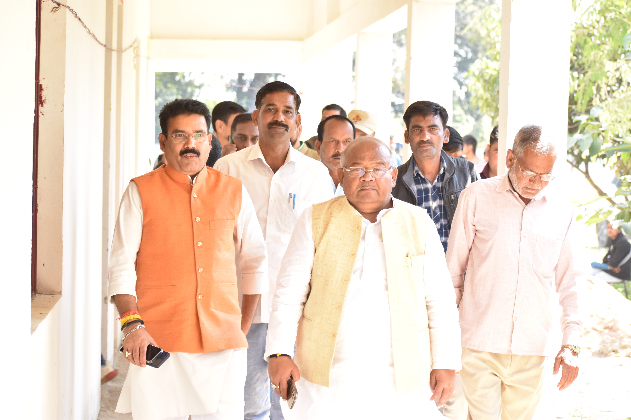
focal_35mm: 105
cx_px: 316
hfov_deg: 19.5
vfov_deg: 13.0
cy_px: 210
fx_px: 1840
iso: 400
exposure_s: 1/160
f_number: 4.5
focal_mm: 70
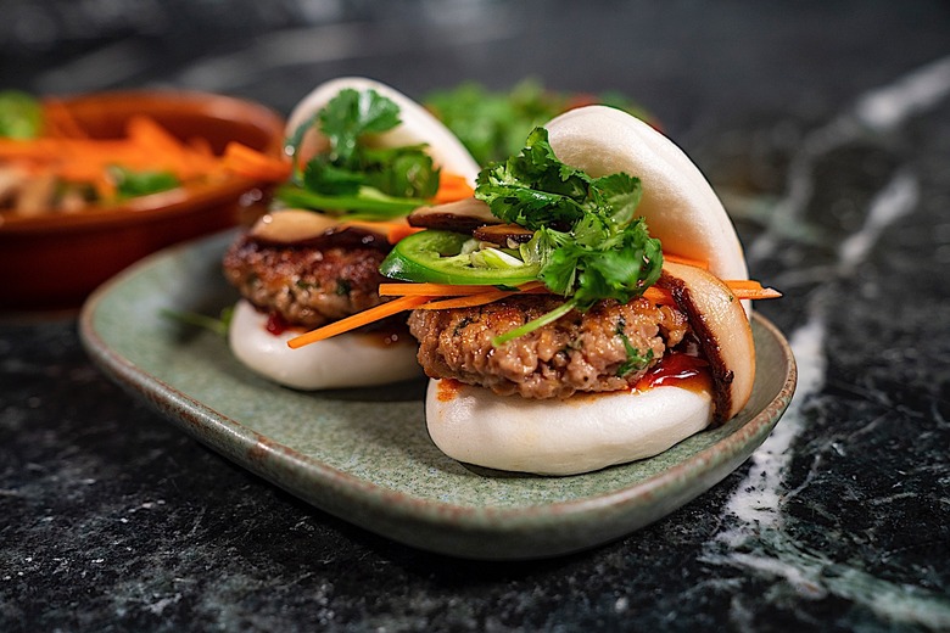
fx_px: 1240
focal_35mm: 47
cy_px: 316
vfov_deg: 28.6
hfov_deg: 41.9
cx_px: 475
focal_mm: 47
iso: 1600
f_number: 4
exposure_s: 1/160
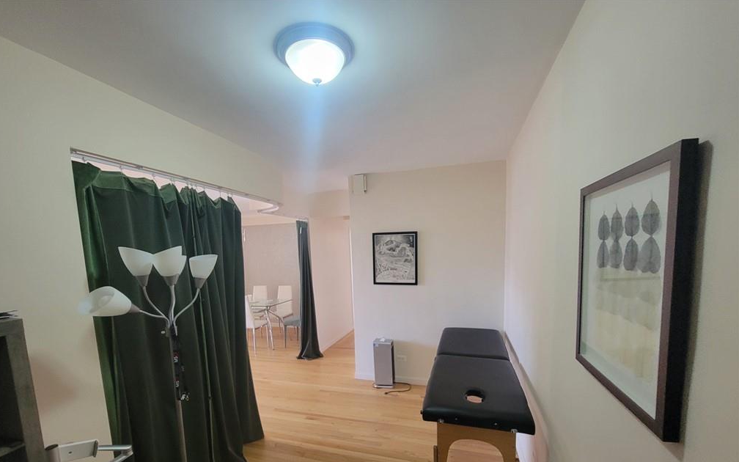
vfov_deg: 77.6
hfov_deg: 105.3
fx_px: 282
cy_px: 280
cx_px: 367
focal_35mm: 14
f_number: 2.2
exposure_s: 1/60
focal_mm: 2.2
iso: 400
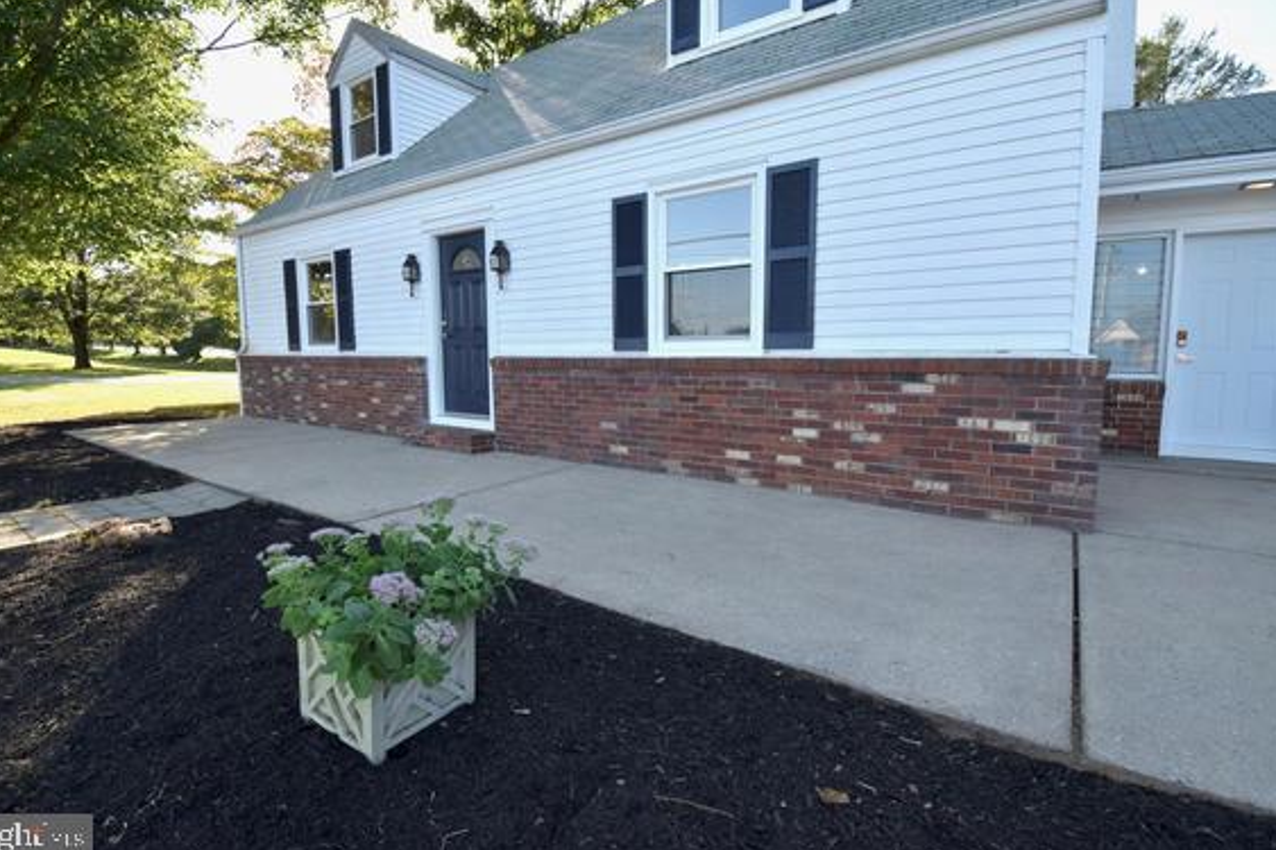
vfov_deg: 73.7
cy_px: 408
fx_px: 567
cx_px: 626
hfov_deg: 96.7
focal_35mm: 16
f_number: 8
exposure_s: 1/250
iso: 320
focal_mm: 10
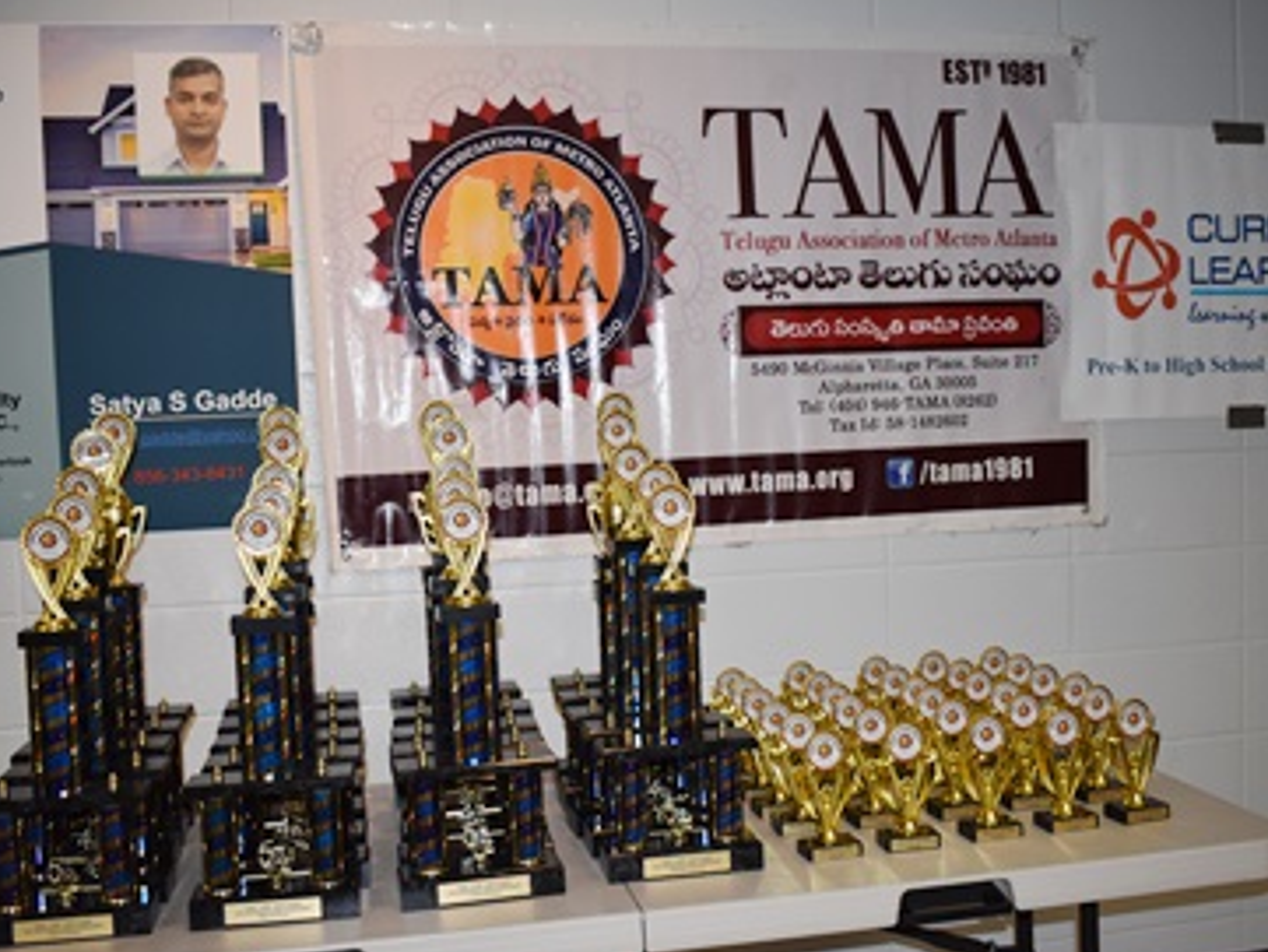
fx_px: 1413
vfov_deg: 37.2
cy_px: 485
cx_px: 660
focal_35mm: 39
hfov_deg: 48.3
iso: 900
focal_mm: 23
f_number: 3.8
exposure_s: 1/125
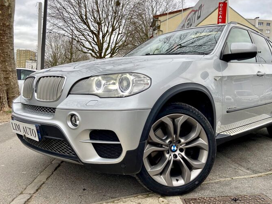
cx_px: 153
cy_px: 90
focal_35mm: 31
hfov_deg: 58.2
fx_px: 244
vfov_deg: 45.3
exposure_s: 1/121
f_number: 1.8
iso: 80
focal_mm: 4.25
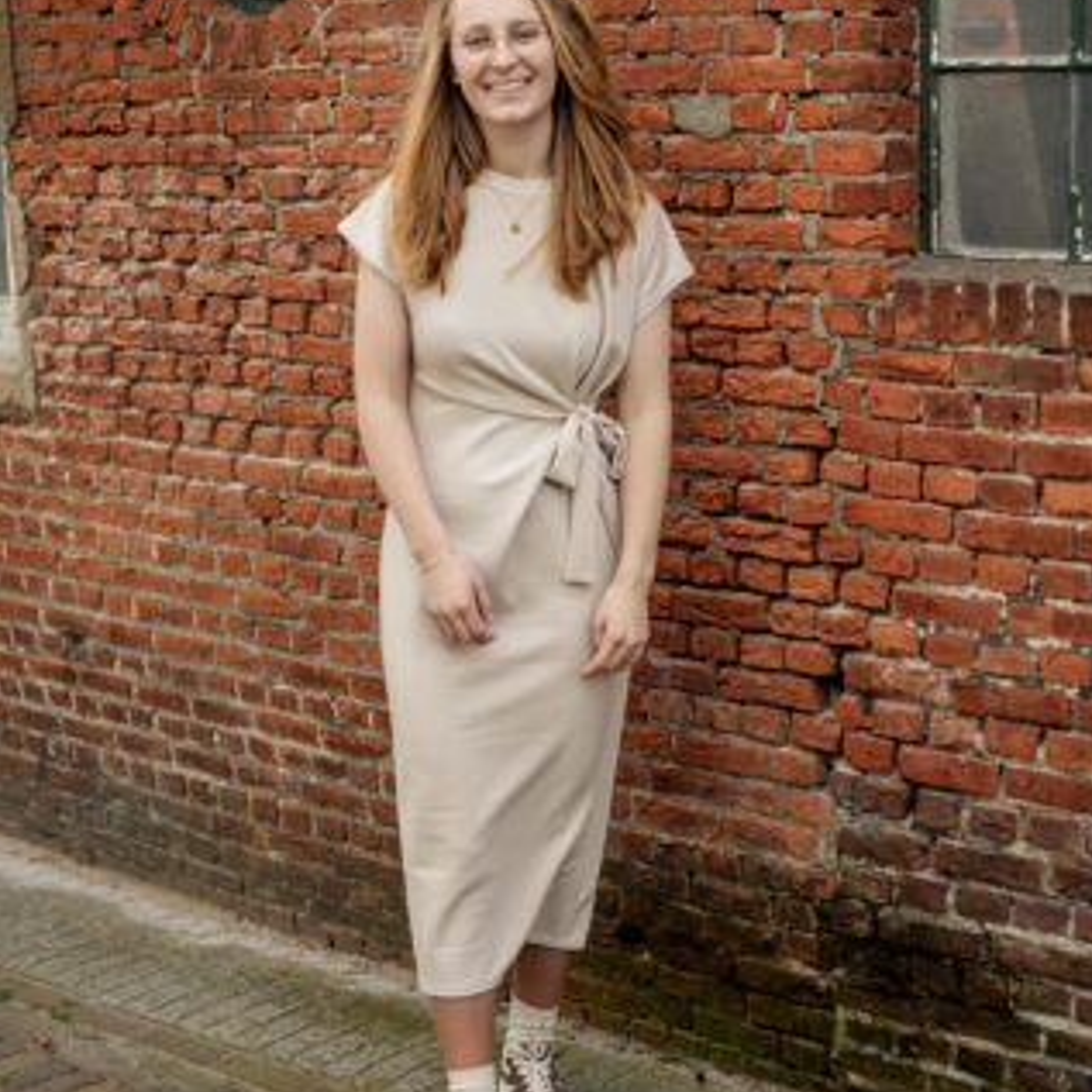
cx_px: 555
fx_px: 2320
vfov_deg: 26.5
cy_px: 508
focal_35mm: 65
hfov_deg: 26.5
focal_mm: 50
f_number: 2.5
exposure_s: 1/800
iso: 160
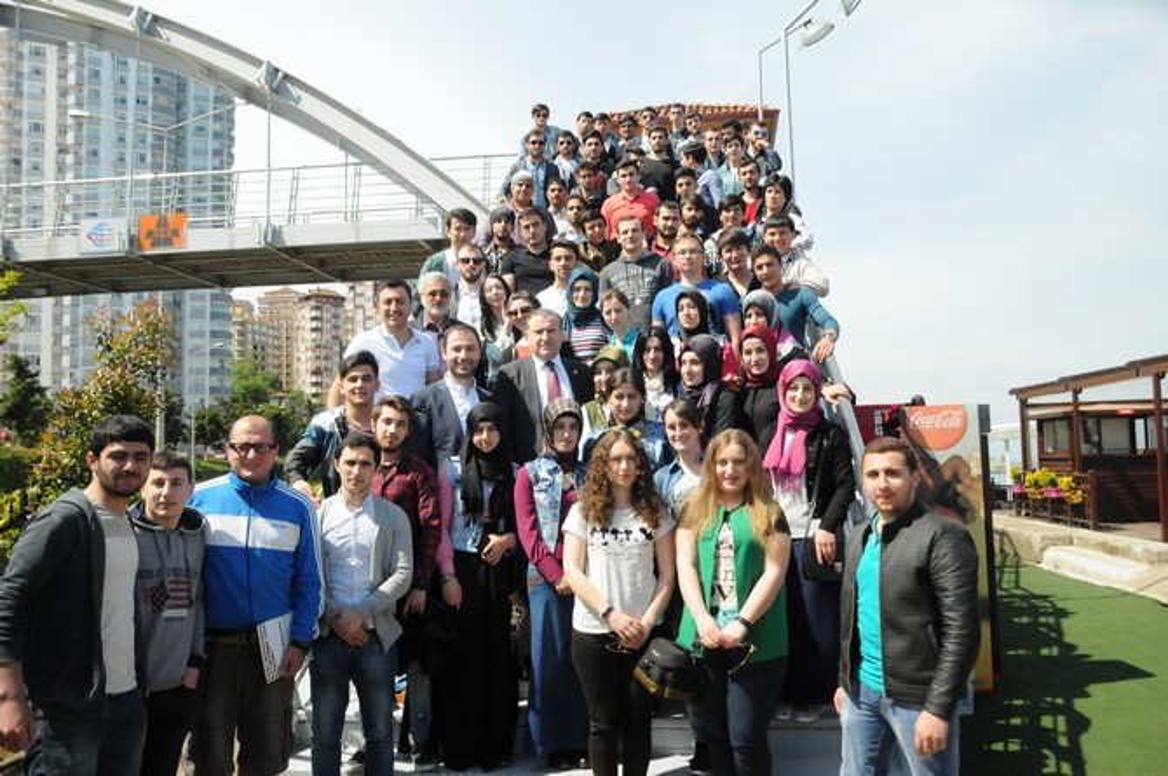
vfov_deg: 47.8
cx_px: 584
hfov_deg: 67.4
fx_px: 875
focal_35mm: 27
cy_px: 388
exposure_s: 1/8000
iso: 1600
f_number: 3.5
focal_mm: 18
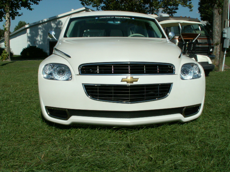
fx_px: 279
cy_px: 86
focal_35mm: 42
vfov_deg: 34.3
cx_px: 115
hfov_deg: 44.8
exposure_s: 1/320
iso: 50
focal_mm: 7.05
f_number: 8
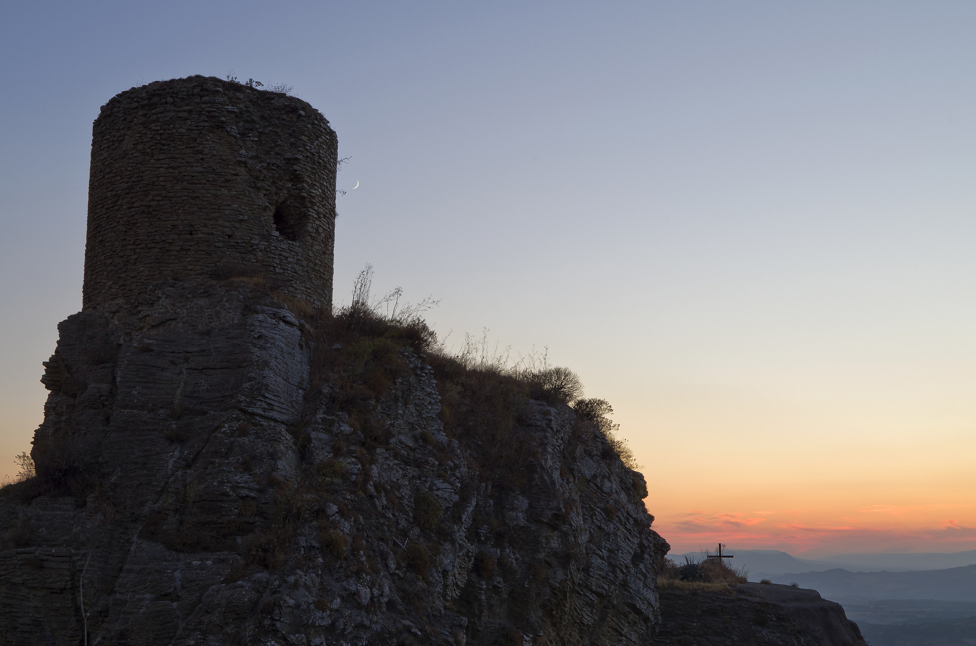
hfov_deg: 42.8
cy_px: 323
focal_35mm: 46
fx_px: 1244
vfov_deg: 29.1
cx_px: 488
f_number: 11
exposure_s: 1/4
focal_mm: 30.63
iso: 100
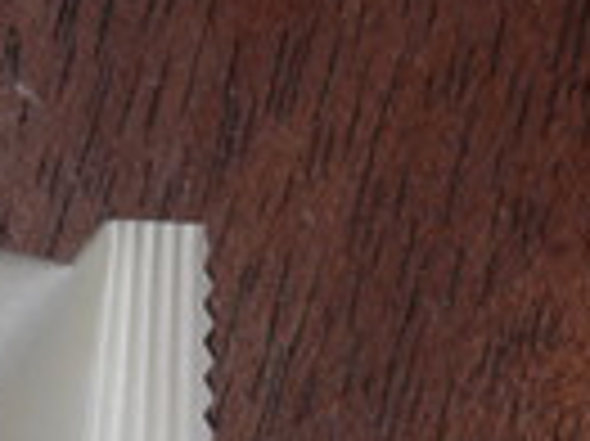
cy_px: 526
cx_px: -387
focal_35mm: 426
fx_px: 7254
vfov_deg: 3.5
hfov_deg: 4.6
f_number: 5.6
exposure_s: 1/30
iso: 100
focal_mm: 26.2
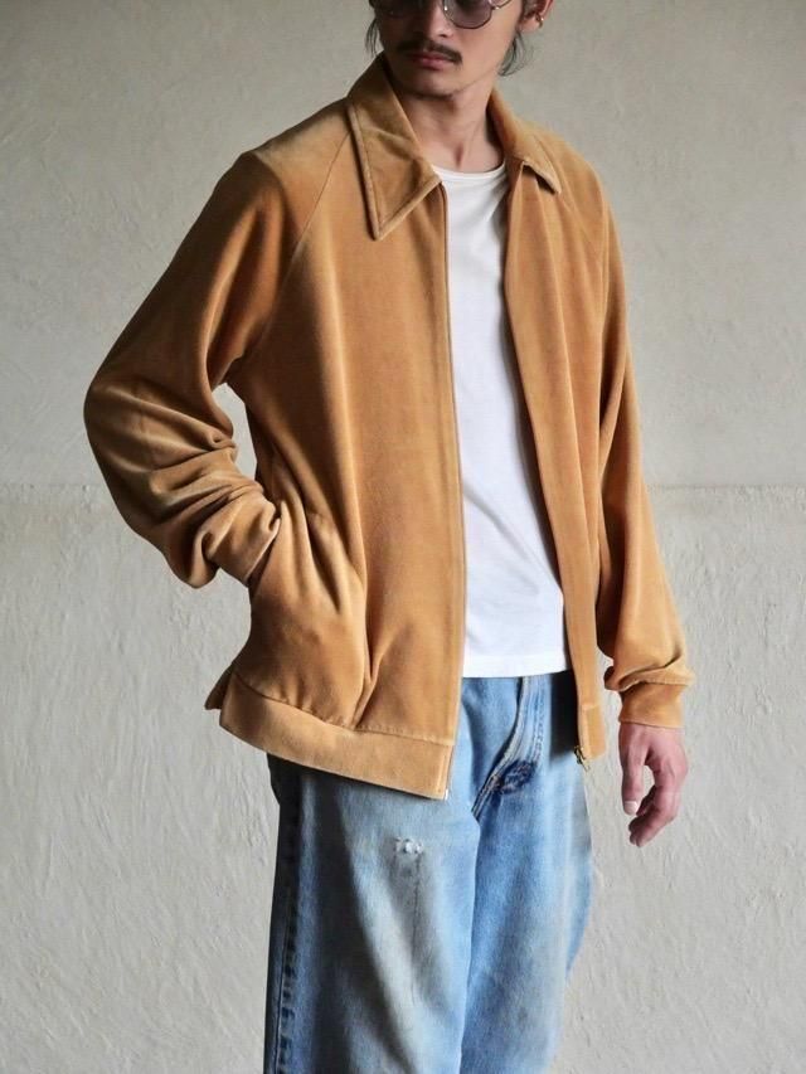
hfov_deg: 13.7
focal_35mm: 108
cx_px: 403
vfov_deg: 18.2
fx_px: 3352
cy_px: 537
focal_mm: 54
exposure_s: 1/125
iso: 3200
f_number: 4
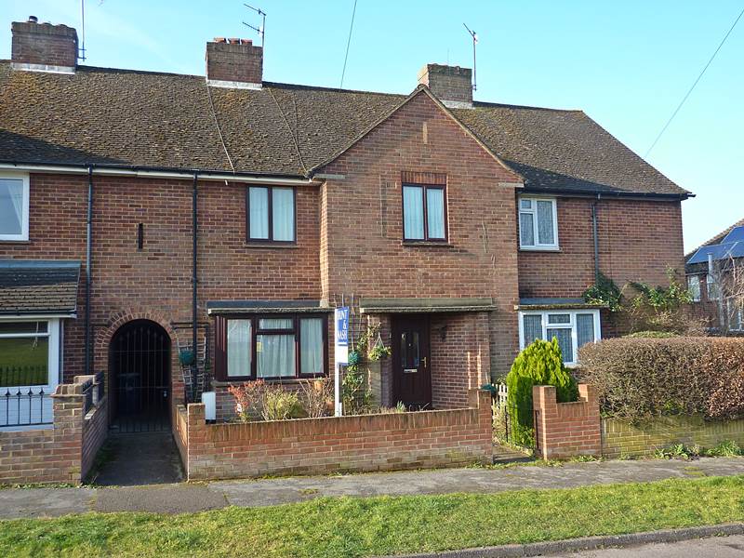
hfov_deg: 60.0
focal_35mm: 30
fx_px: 645
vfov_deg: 46.8
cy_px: 279
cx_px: 372
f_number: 4
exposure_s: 1/160
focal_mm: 5
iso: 80
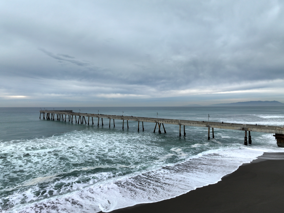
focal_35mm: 24
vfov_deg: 56.8
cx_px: 142
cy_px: 106
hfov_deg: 71.6
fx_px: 197
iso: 100
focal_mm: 12.29
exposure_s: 1/60
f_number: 11
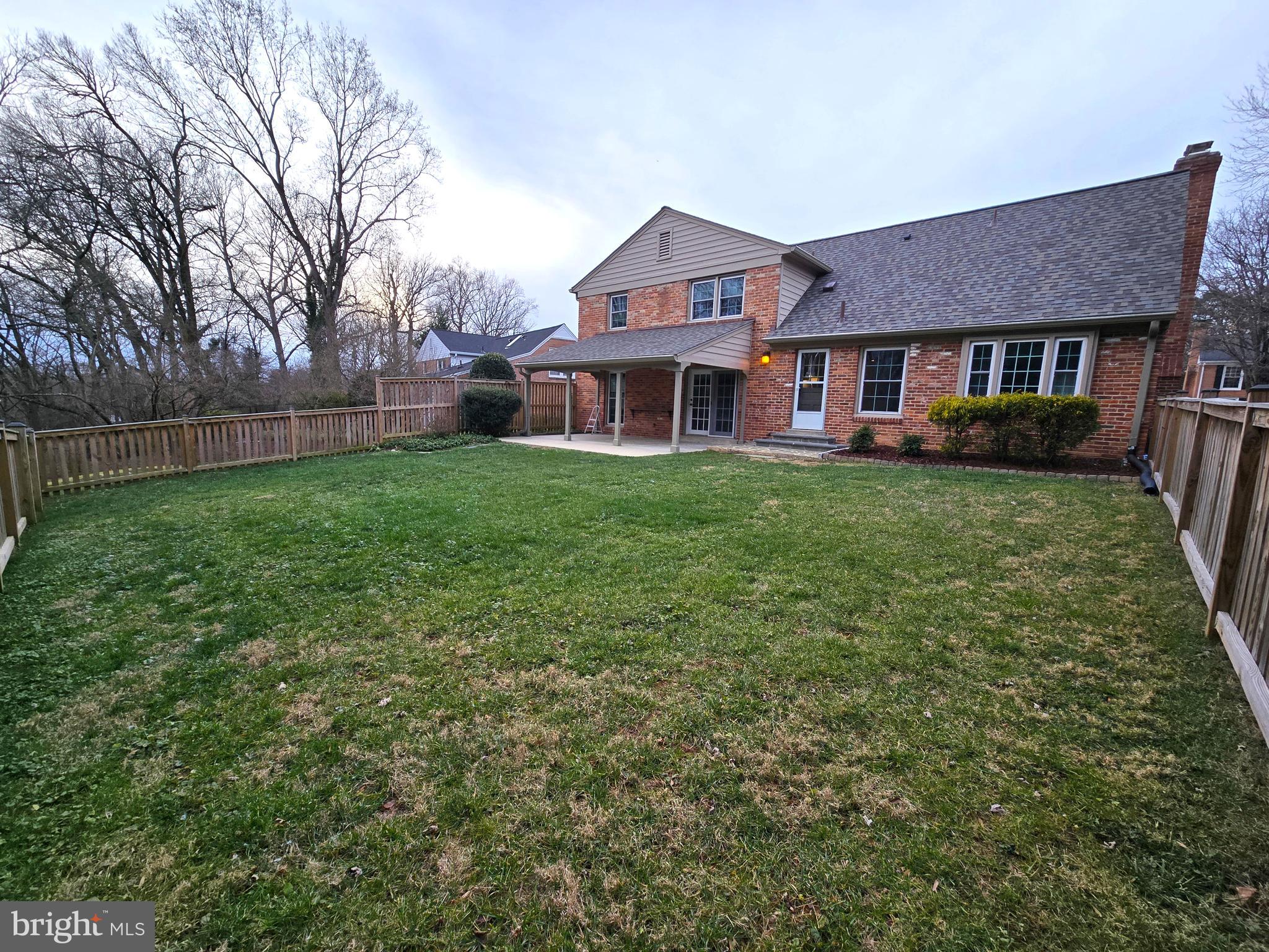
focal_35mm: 13
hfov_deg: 106.2
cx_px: 634
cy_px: 476
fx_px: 477
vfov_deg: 89.9
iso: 50
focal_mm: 2.2
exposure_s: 1/408
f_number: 2.2
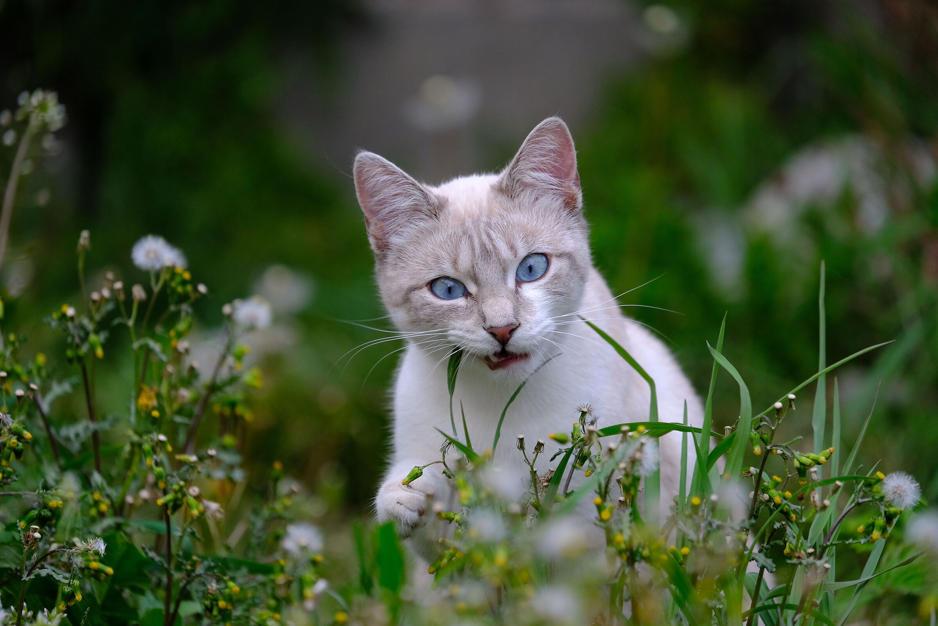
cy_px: 313
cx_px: 469
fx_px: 7087
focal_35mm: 272
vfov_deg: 5.1
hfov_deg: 7.6
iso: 800
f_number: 4.7
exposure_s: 1/200
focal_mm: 181.1
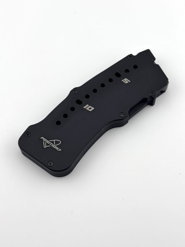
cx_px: 92
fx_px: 371
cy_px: 124
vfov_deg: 36.8
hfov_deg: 28.0
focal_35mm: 52
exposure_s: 1/1695
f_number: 1.6
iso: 32
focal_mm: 5.96
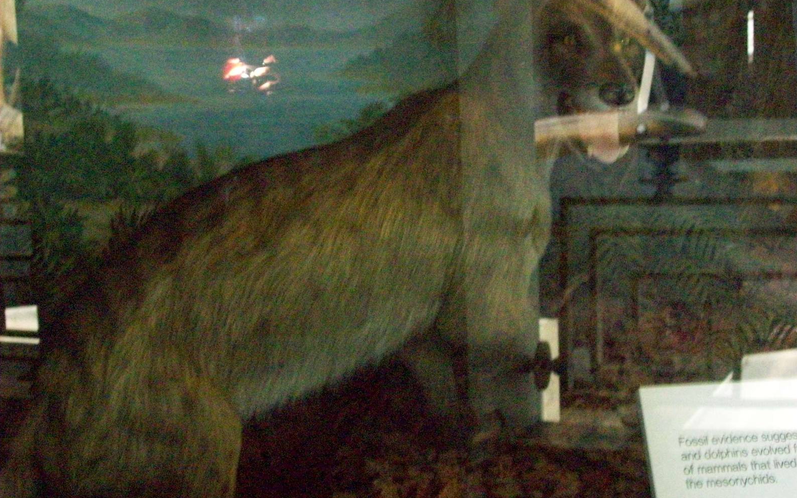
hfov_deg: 34.0
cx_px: 402
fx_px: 1303
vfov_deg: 21.6
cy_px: 273
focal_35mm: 60
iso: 800
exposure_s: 1/169
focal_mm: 9.4
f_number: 3.4
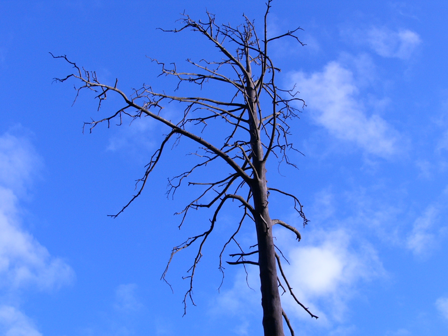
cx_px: 224
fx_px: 660
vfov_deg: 28.6
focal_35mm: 51
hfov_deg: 37.5
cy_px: 168
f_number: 4
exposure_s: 1/250
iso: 50
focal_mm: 6.8
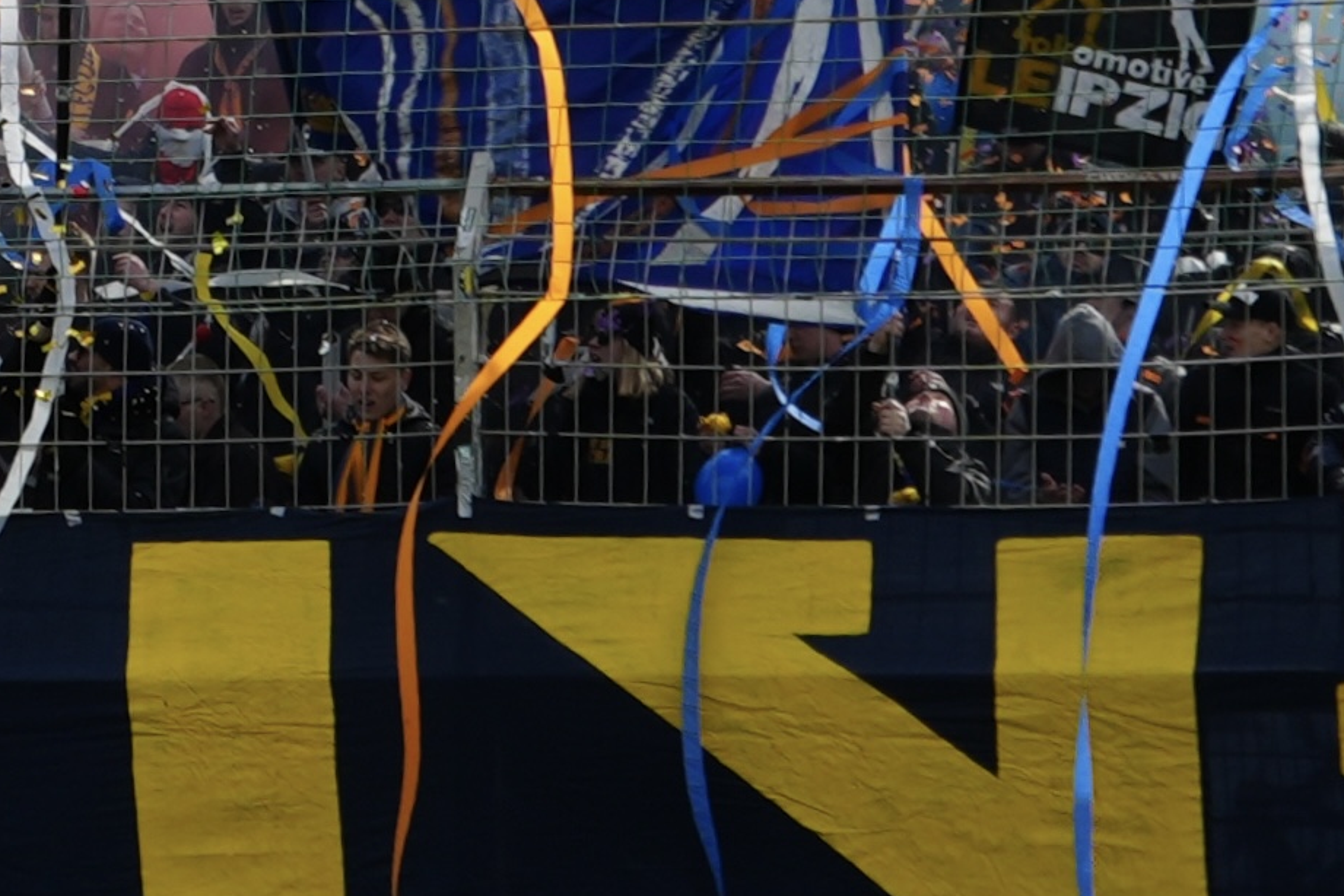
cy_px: -269
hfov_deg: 4.3
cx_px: -1075
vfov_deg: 2.9
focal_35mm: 480
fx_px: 17919
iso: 100
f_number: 5.6
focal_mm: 68
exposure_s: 1/400
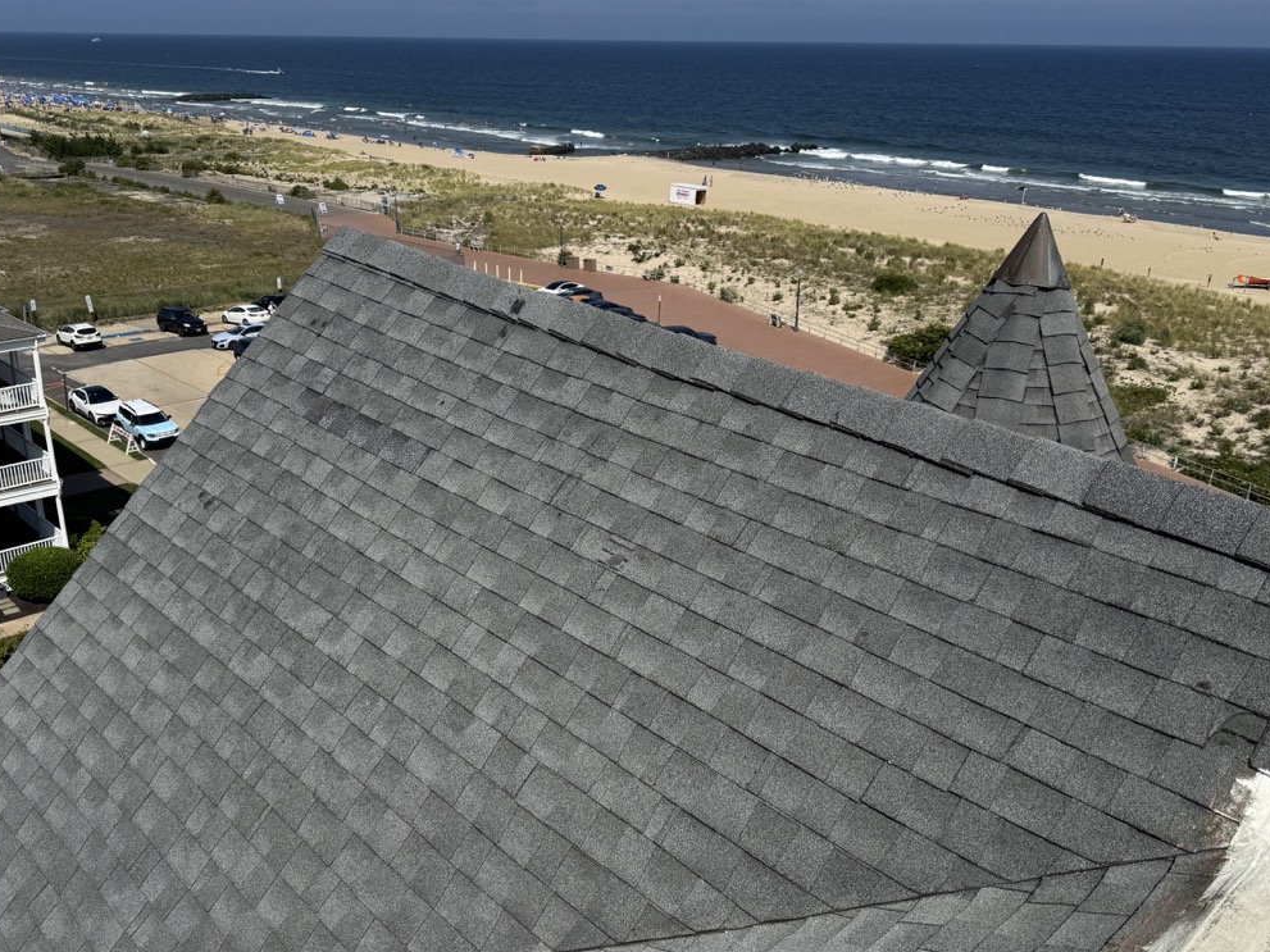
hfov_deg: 58.3
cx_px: 579
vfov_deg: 45.4
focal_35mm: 31
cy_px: 480
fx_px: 1137
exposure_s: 1/7092
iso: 80
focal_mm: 6.76
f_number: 1.78
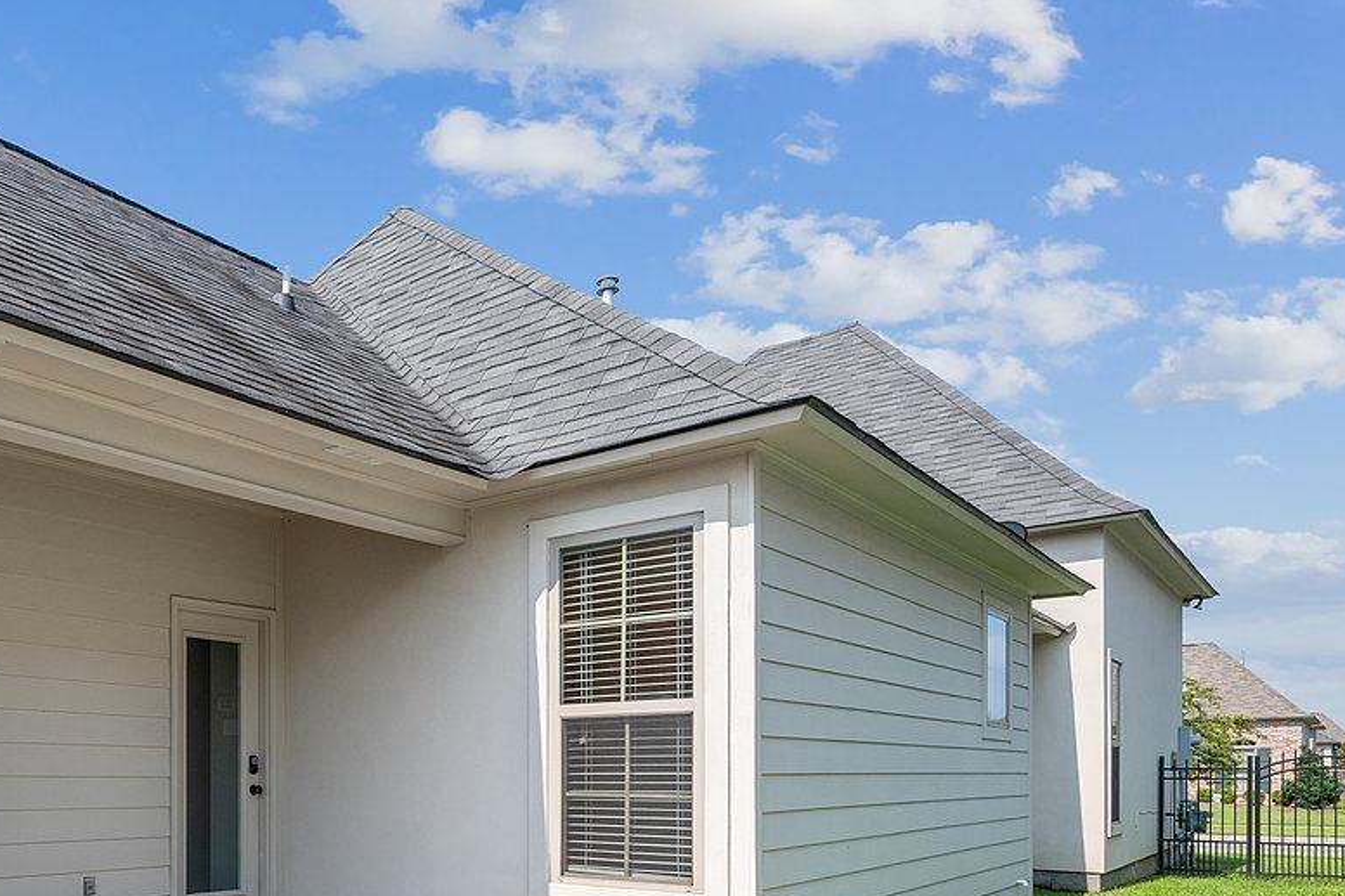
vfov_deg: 41.9
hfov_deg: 56.1
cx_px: 166
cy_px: 780
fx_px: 1083
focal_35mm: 29
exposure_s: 1/320
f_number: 10
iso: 200
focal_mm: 15
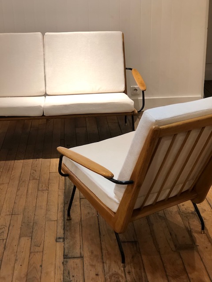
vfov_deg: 33.8
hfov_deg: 25.7
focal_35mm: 57
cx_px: 106
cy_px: 141
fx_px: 465
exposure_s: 1/33
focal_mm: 6.6
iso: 125
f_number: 2.8
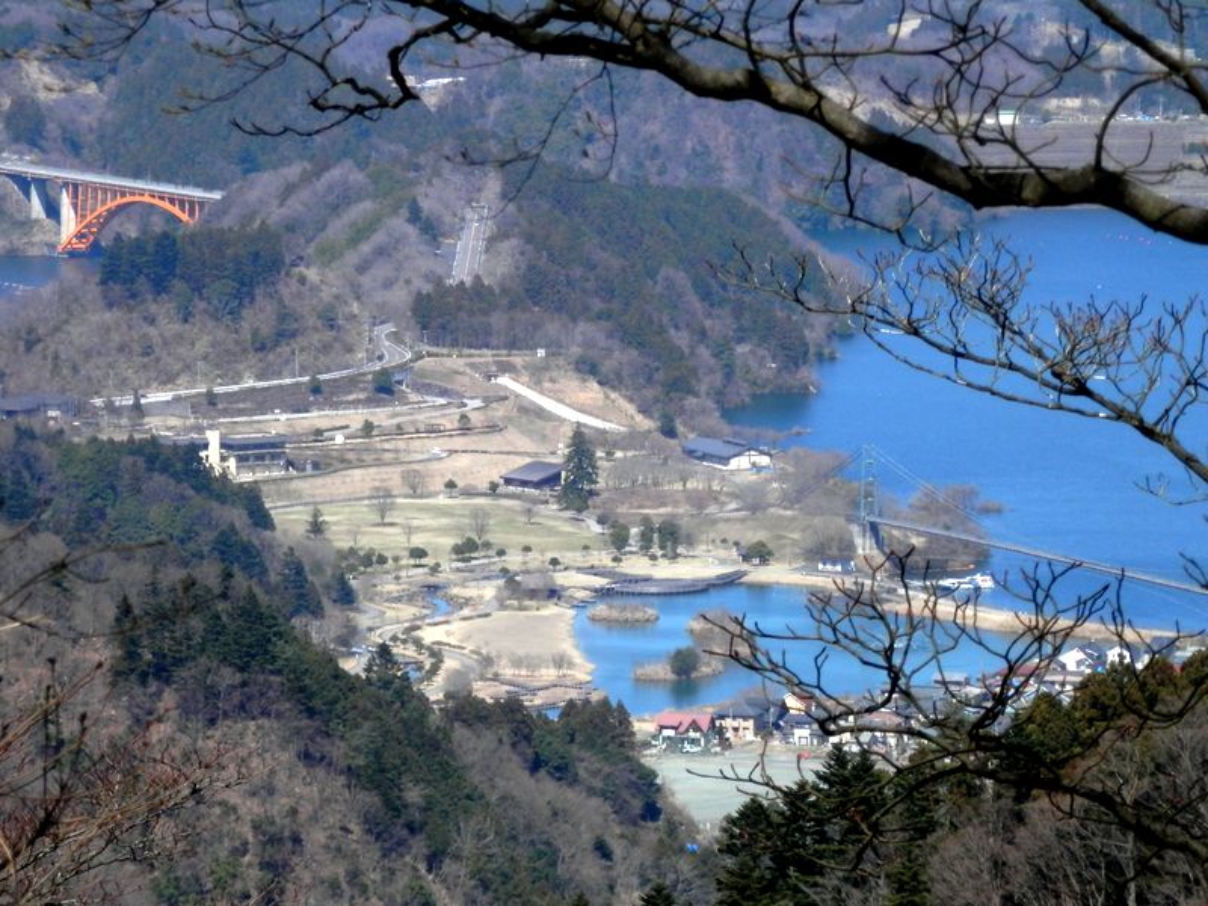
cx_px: 604
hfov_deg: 8.0
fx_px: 8654
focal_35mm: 248
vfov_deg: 6.0
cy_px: 453
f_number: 6.2
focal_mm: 44.4
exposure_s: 1/500
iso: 80
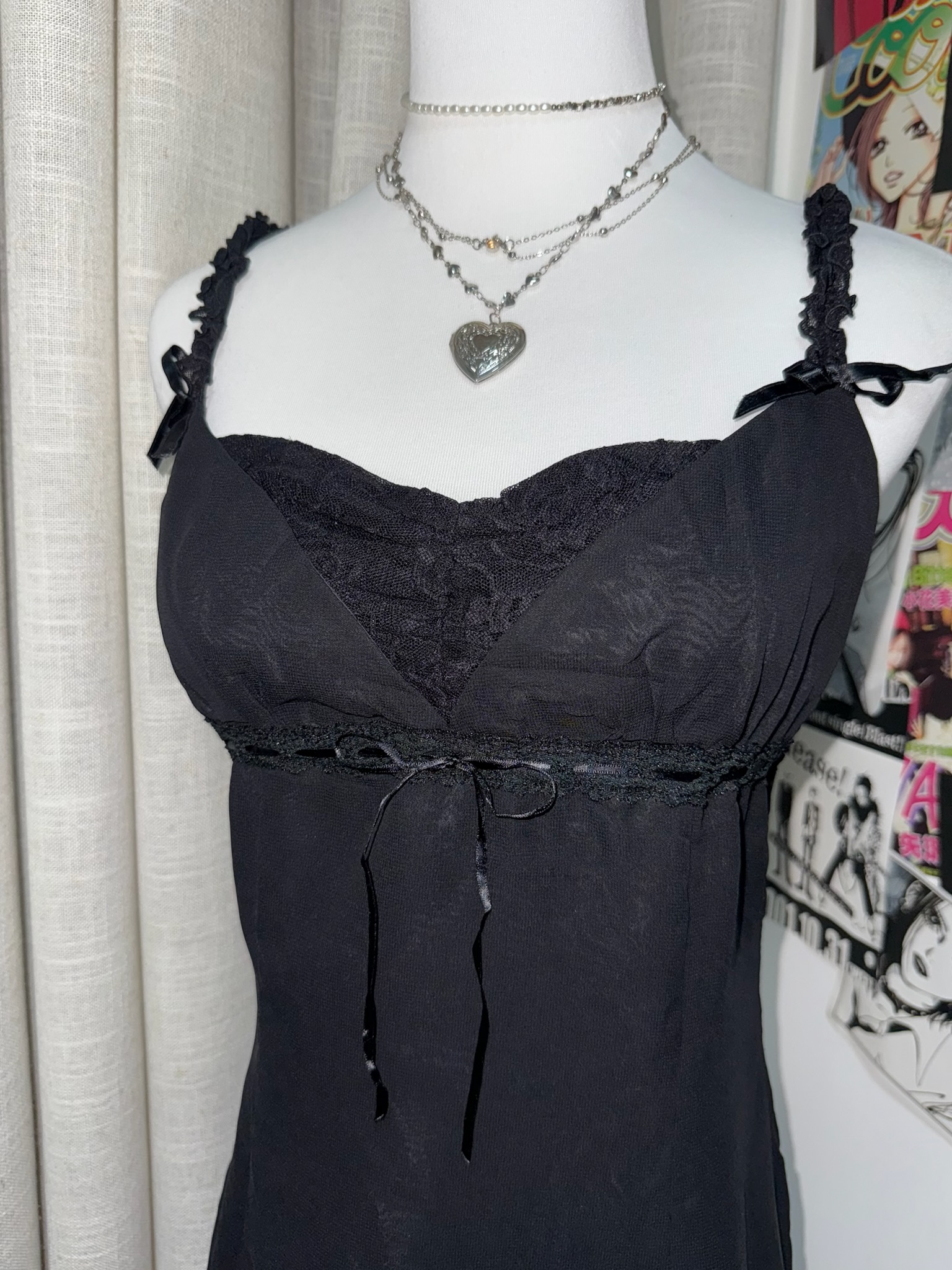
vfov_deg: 71.6
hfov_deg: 56.8
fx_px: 880
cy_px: 635
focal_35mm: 24
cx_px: 476
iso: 80
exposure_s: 1/56
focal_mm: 6.76
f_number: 1.78
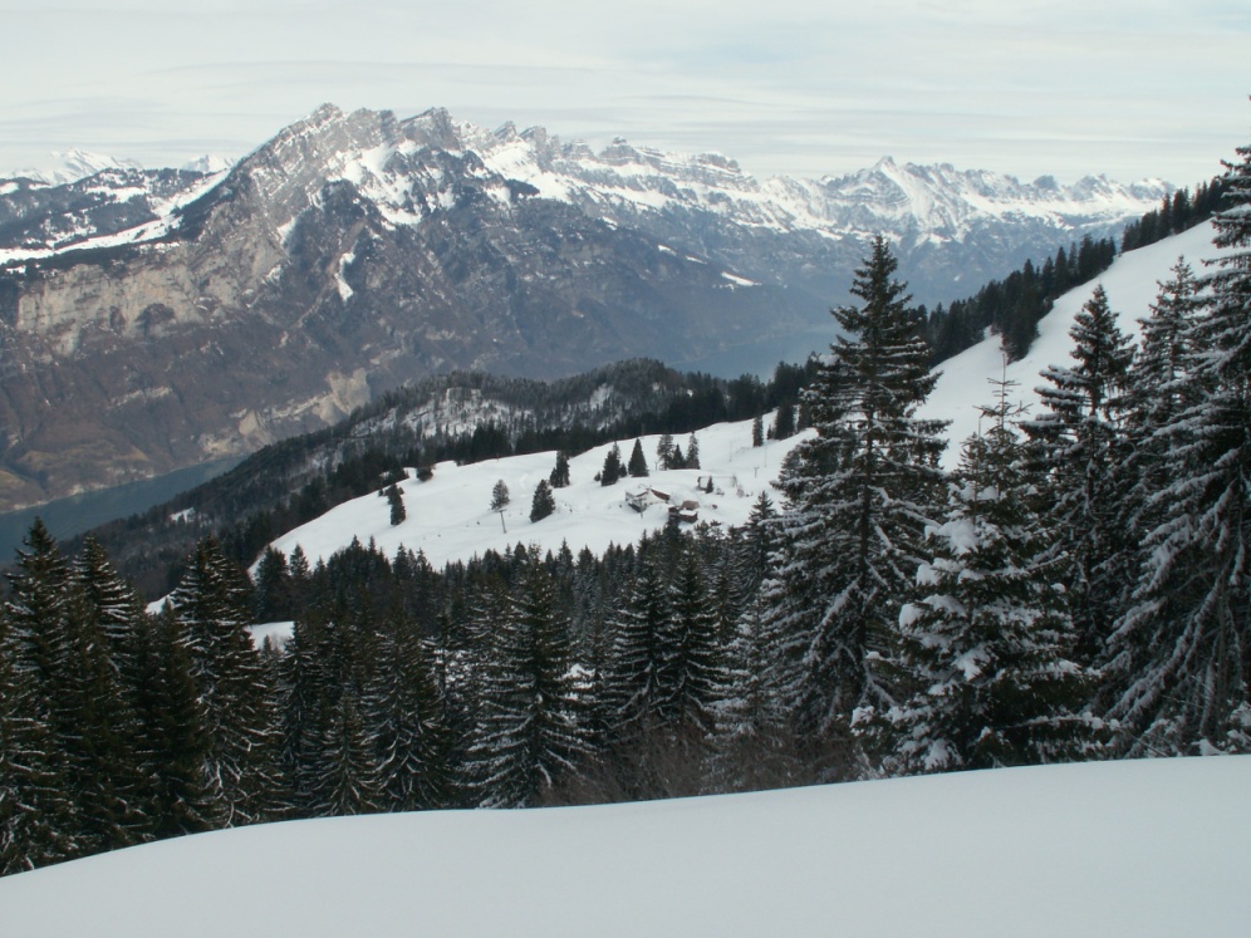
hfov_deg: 51.4
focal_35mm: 36
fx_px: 1301
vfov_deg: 39.7
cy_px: 465
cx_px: 612
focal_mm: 5.86
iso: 50
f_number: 7.1
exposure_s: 1/250
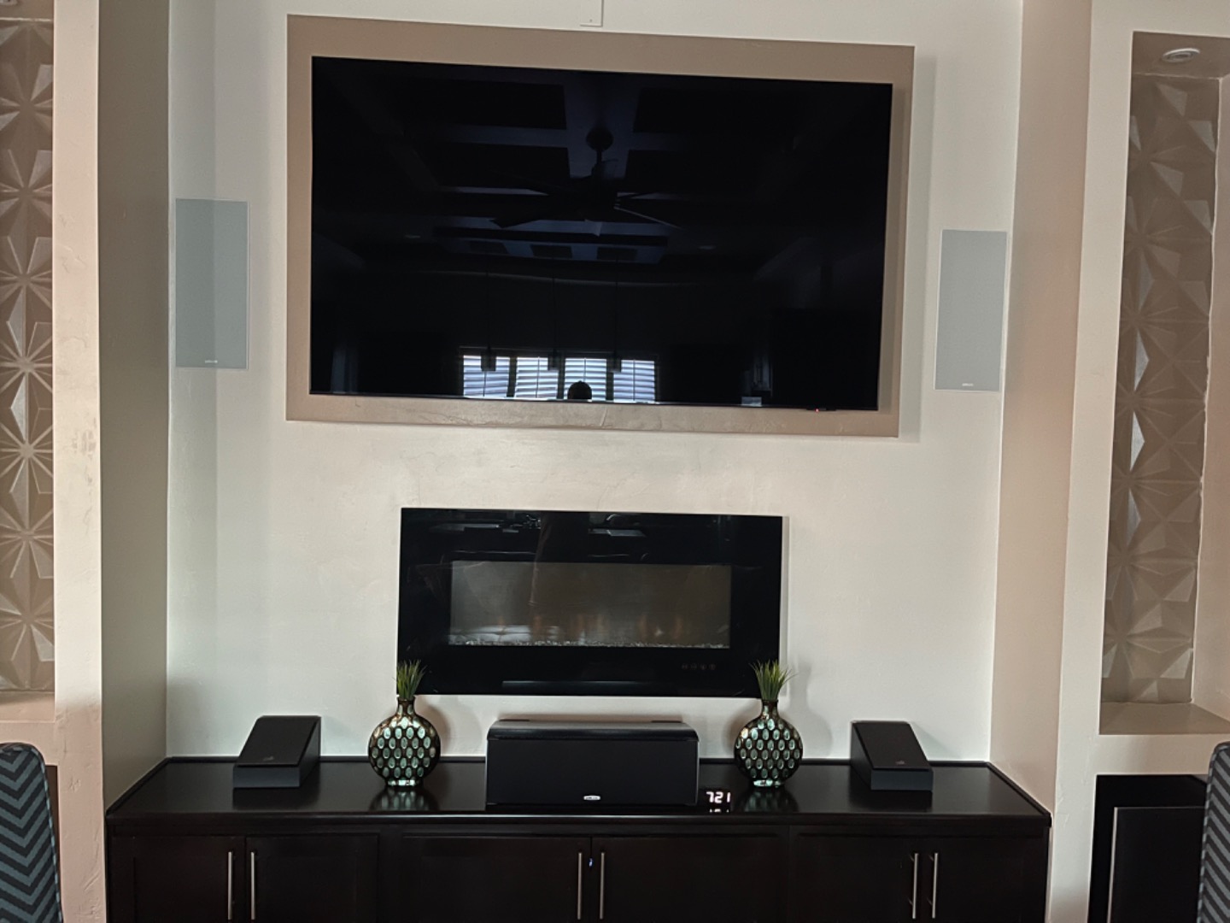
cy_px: 462
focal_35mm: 25
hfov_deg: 69.4
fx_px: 888
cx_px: 615
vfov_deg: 54.9
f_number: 1.6
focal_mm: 5.1
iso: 640
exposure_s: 1/13
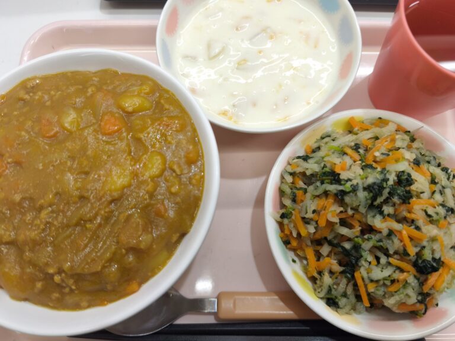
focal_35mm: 23
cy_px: 170
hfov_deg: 73.9
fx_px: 302
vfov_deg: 58.9
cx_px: 228
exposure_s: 1/100
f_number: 1.6
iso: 160
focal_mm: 6.57
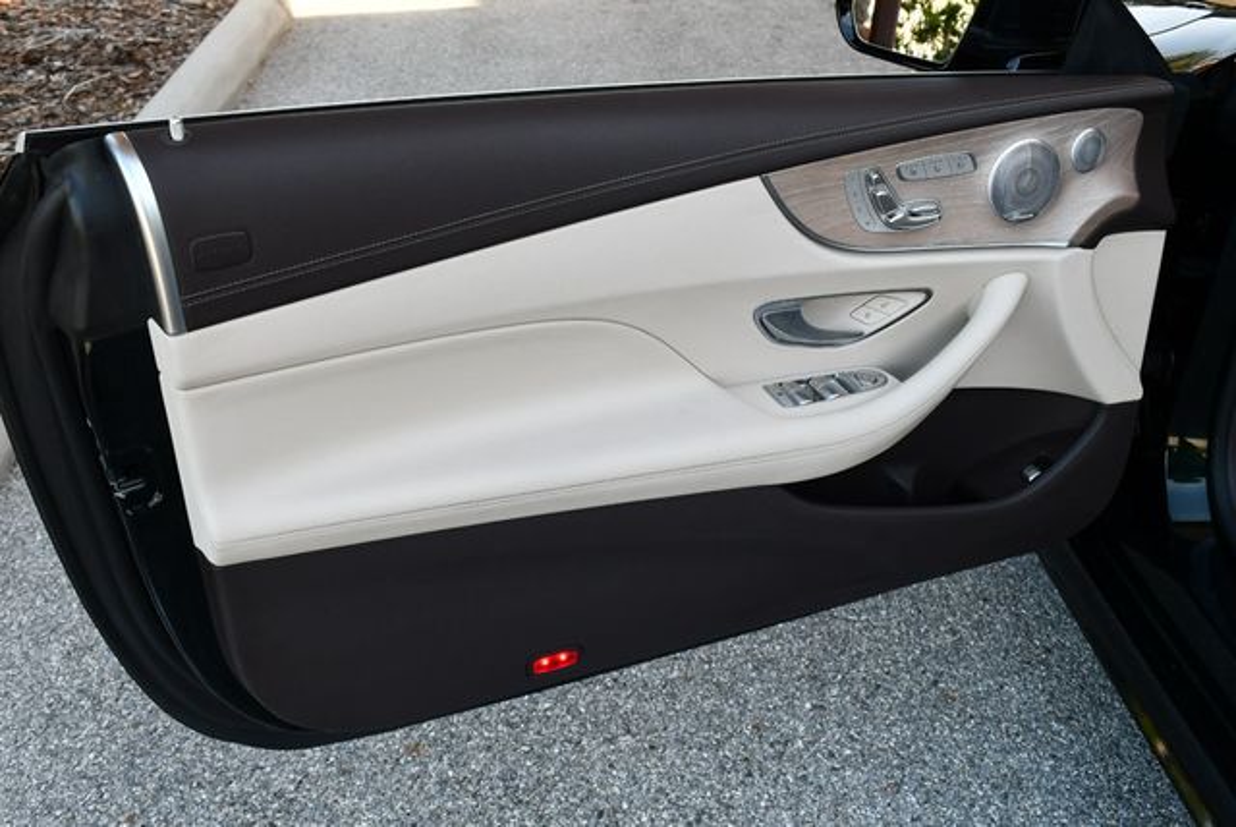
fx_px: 1237
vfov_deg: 36.9
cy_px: 414
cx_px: 618
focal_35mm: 36
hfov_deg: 53.1
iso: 400
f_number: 5.6
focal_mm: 18
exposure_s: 1/250
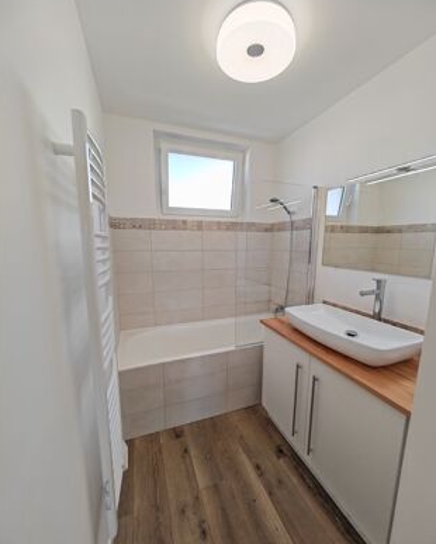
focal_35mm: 14
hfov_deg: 88.0
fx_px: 226
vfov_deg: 100.6
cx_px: 222
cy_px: 282
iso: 100
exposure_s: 1/100
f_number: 2.2
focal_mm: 2.16
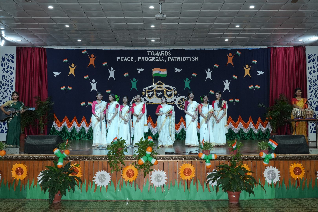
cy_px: 106
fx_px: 318
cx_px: 159
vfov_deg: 36.9
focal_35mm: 36
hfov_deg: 53.1
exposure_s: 1/200
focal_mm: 36
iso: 1600
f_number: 5.6
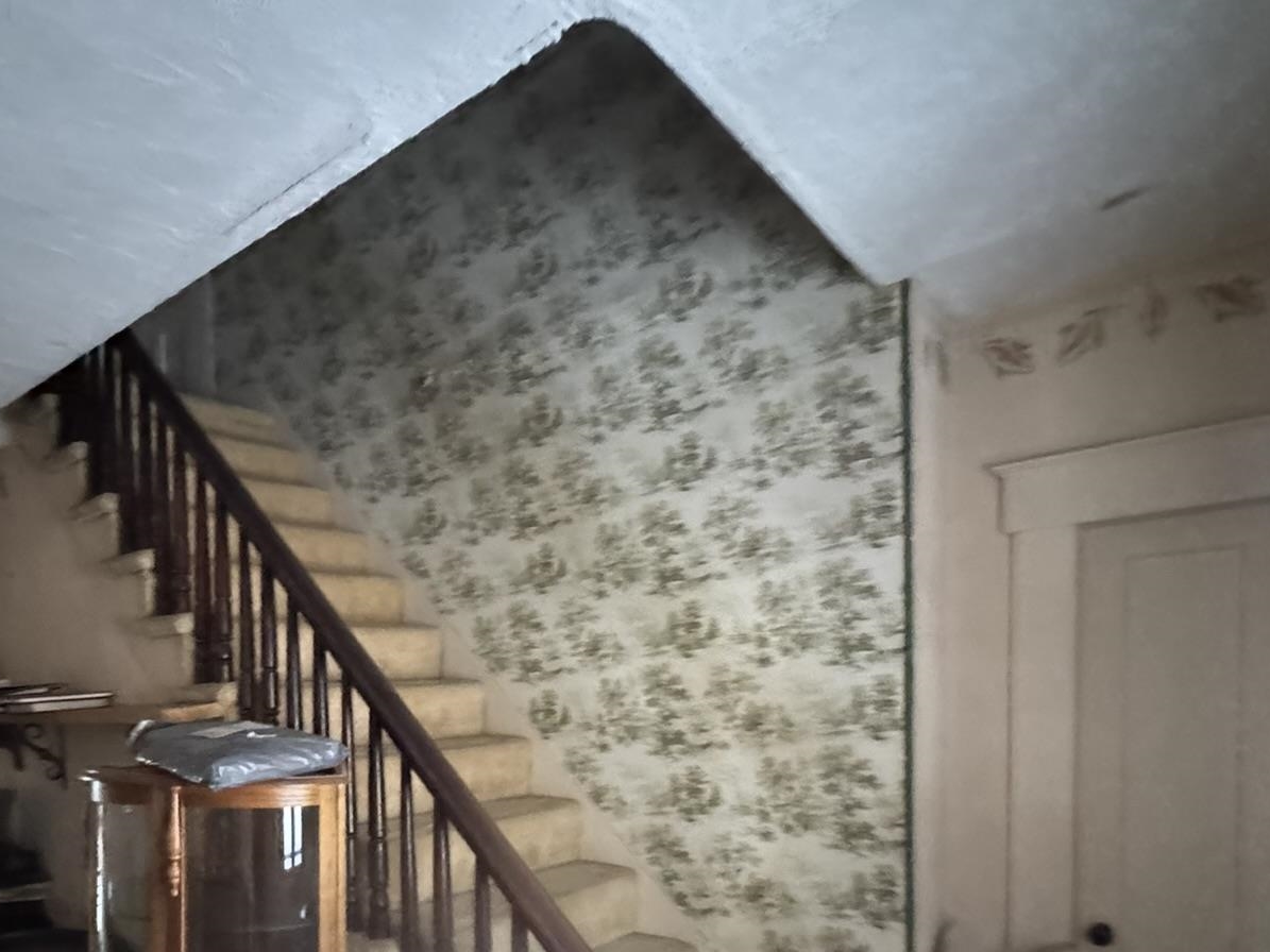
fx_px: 880
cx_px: 476
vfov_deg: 53.8
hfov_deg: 70.4
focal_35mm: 24
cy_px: 731
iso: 1600
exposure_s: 1/38
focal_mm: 2.22
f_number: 2.2
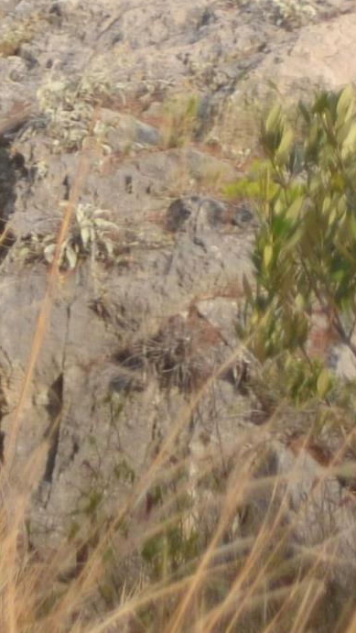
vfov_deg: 7.2
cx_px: 161
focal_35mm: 290
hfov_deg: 4.2
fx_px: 4860
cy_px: -551
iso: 160
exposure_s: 1/125
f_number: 5.6
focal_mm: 35
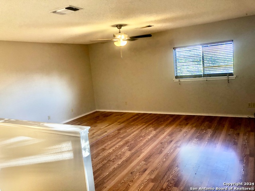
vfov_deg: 49.7
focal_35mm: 28
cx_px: 128
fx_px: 206
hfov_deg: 63.4
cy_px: 96
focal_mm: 3.99
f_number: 1.8
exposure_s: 1/60
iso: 80
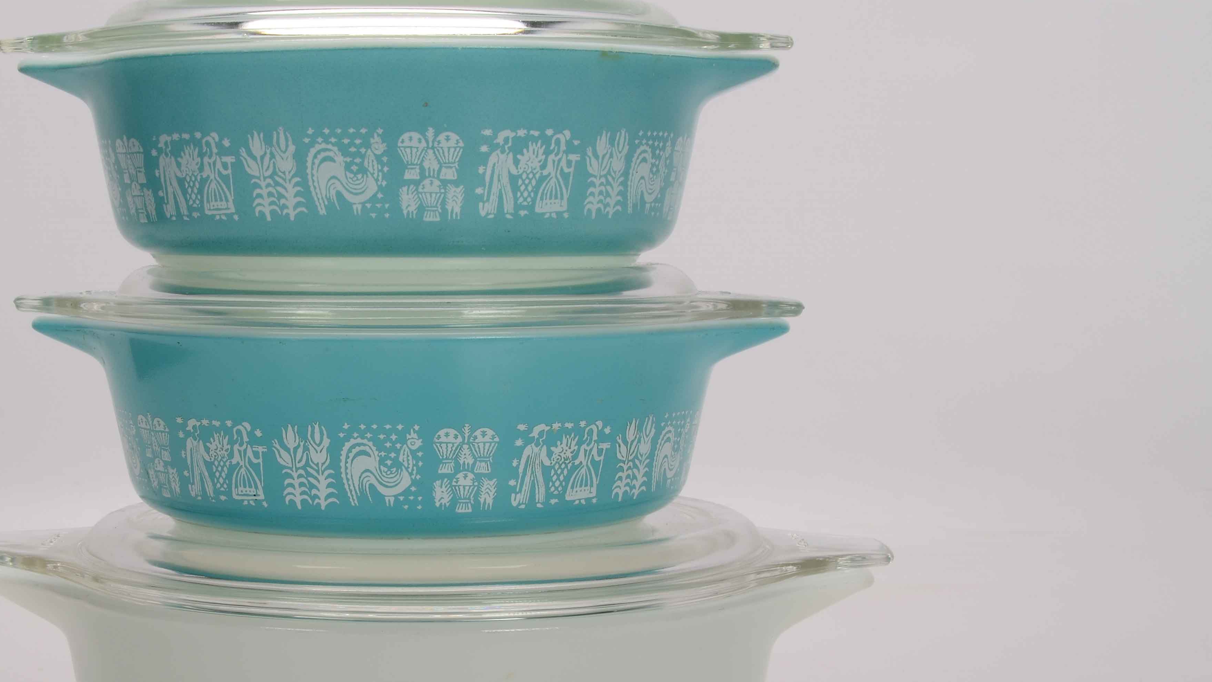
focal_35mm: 75
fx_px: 2410
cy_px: 479
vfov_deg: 16.1
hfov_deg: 28.0
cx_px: 403
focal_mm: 34
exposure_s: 1/160
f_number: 22
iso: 100
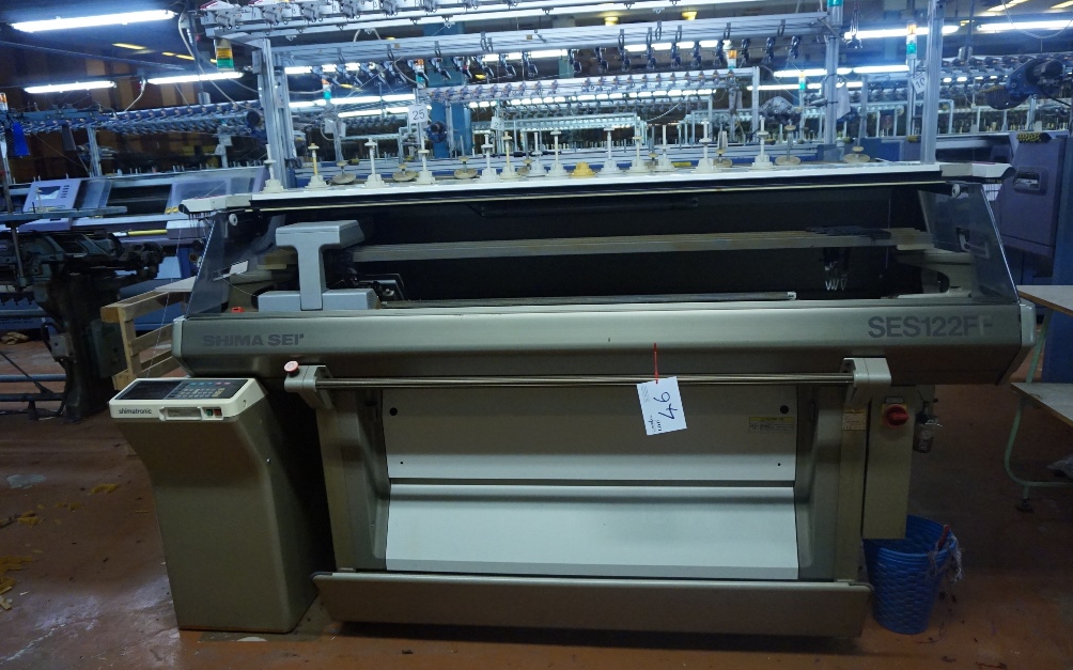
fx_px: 775
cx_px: 545
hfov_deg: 69.4
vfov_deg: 46.7
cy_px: 337
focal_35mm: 27
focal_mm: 17
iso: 2500
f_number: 3.5
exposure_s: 1/160
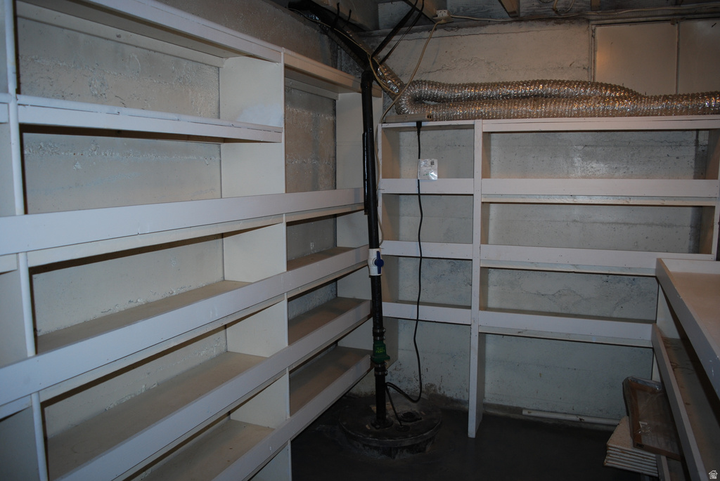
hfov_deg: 67.3
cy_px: 240
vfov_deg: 48.0
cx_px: 360
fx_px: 541
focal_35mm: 27
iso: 200
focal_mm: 18
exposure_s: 1/60
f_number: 3.5
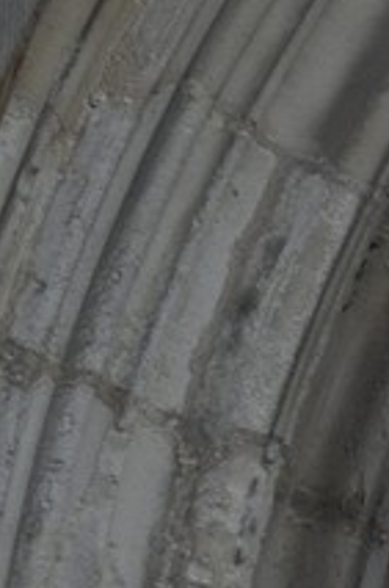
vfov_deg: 4.3
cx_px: 1390
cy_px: 908
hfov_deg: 2.8
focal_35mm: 473
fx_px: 7704
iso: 100
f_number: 7.6
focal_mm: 42
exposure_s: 1/160
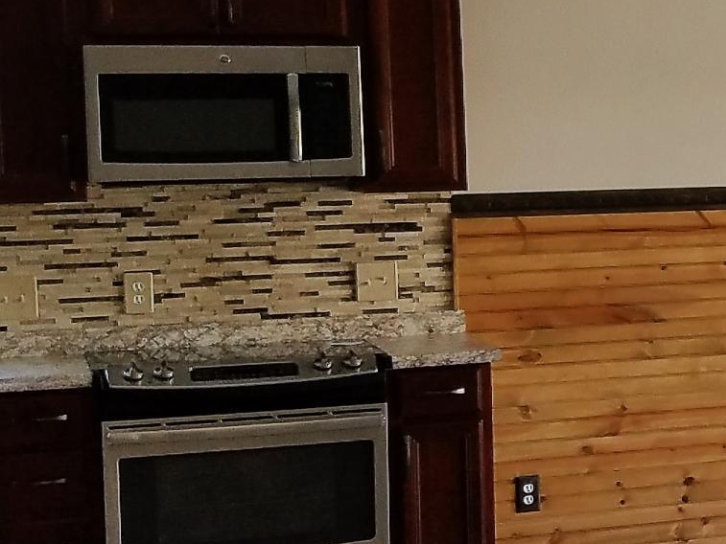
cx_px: 1147
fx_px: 2161
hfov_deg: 16.9
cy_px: 175
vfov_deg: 14.3
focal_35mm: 103
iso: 80
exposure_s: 1/120
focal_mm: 4.2
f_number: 1.7
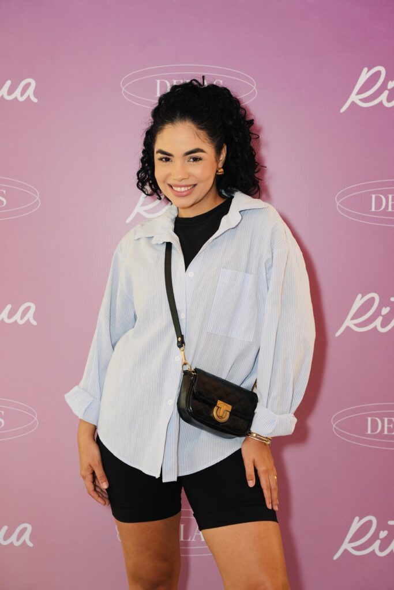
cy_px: 295
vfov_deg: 31.9
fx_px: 1032
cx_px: 197
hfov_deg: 21.6
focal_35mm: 63
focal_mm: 62.9
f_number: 5
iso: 1600
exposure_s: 1/250
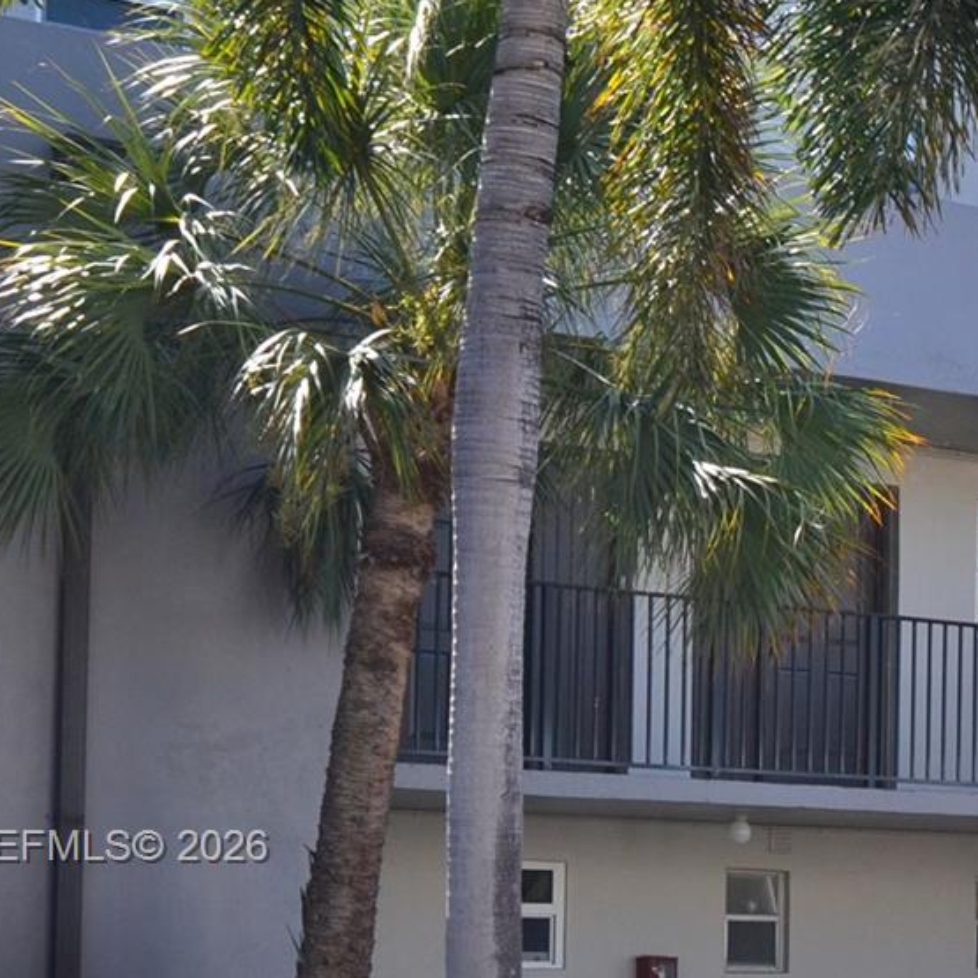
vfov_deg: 17.3
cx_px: 1130
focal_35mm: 99
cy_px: 849
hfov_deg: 16.9
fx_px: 3172
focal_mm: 27
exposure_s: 1/320
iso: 400
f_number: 10
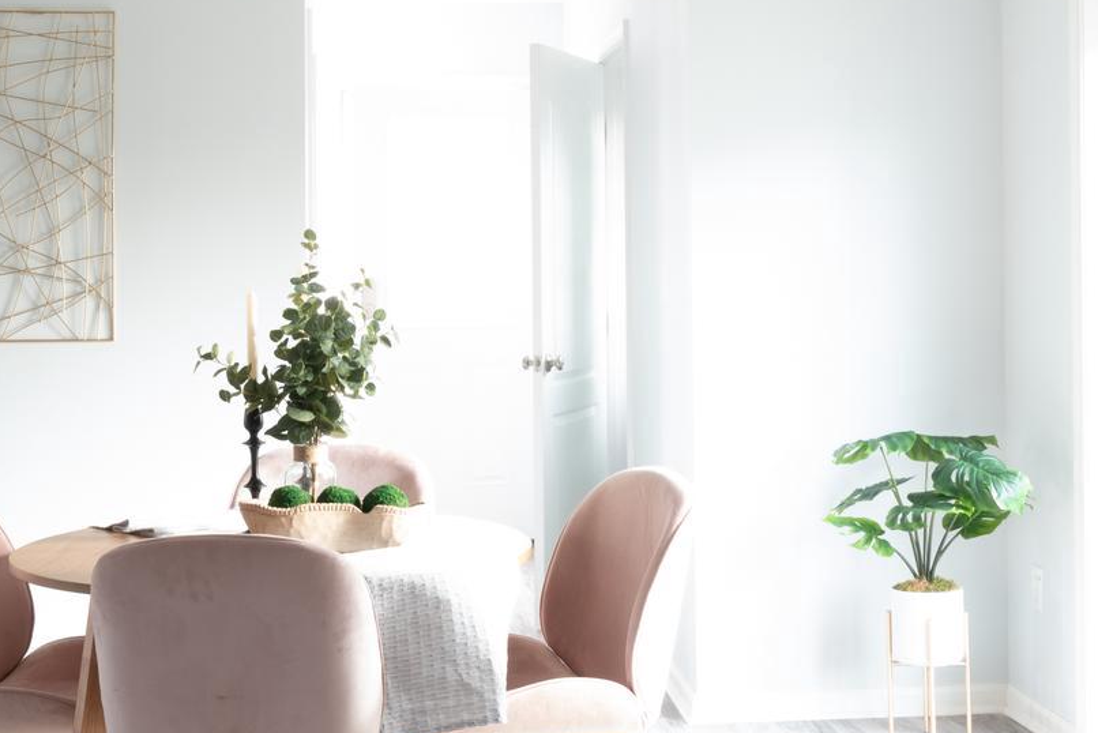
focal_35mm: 61
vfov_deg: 22.3
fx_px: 1861
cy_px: 367
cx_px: 539
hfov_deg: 32.9
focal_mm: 24
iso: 640
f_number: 14
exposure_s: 1.3
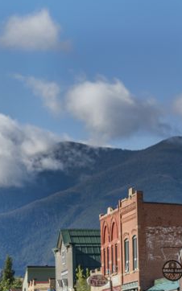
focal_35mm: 228
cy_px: 151
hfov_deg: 5.7
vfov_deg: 9.2
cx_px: -7
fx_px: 1811
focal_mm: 135
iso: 400
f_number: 8
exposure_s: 1/1000
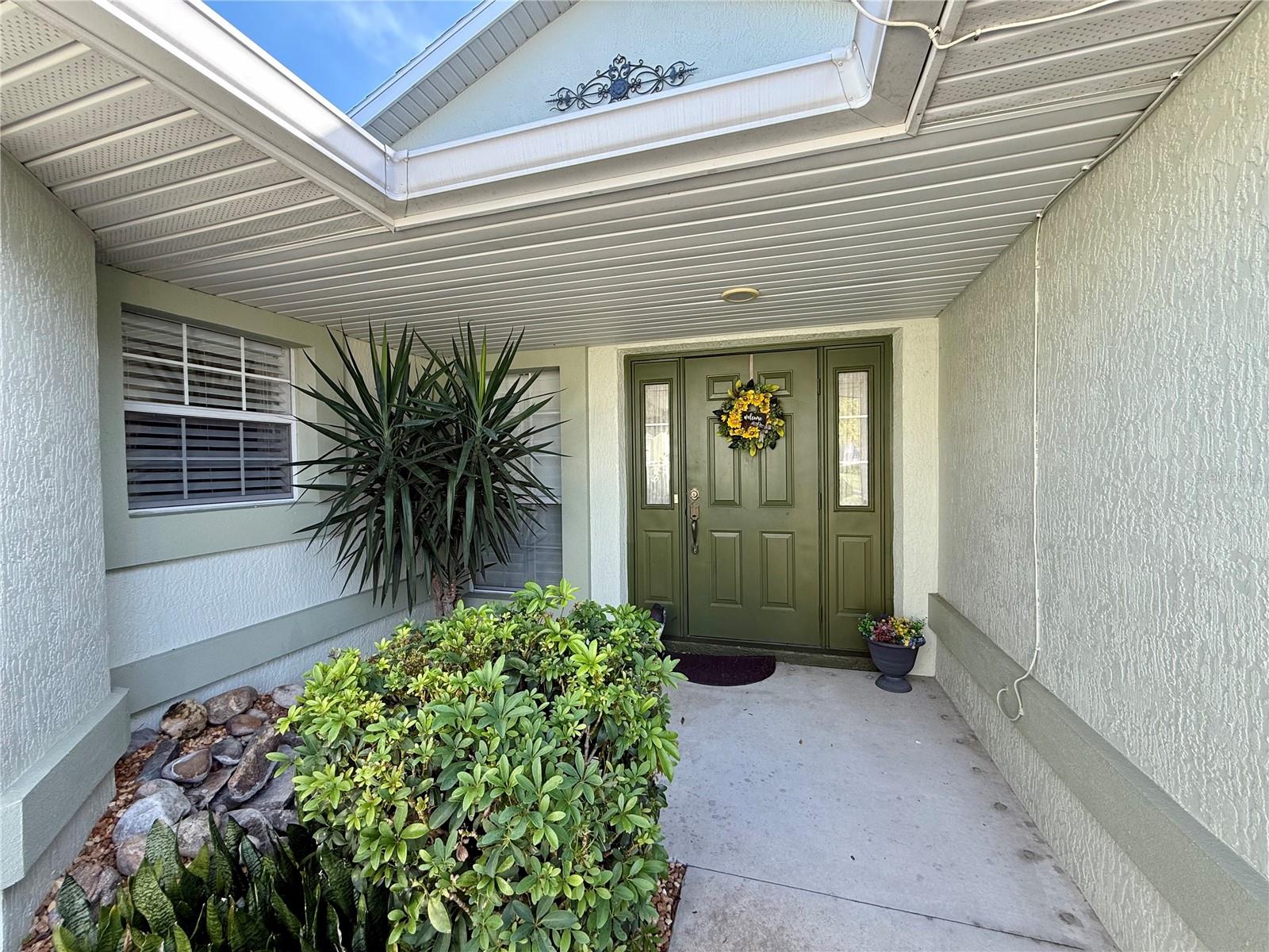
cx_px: 634
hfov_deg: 102.1
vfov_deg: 85.7
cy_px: 476
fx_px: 513
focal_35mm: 14
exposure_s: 1/99
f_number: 2.2
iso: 64
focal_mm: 2.22
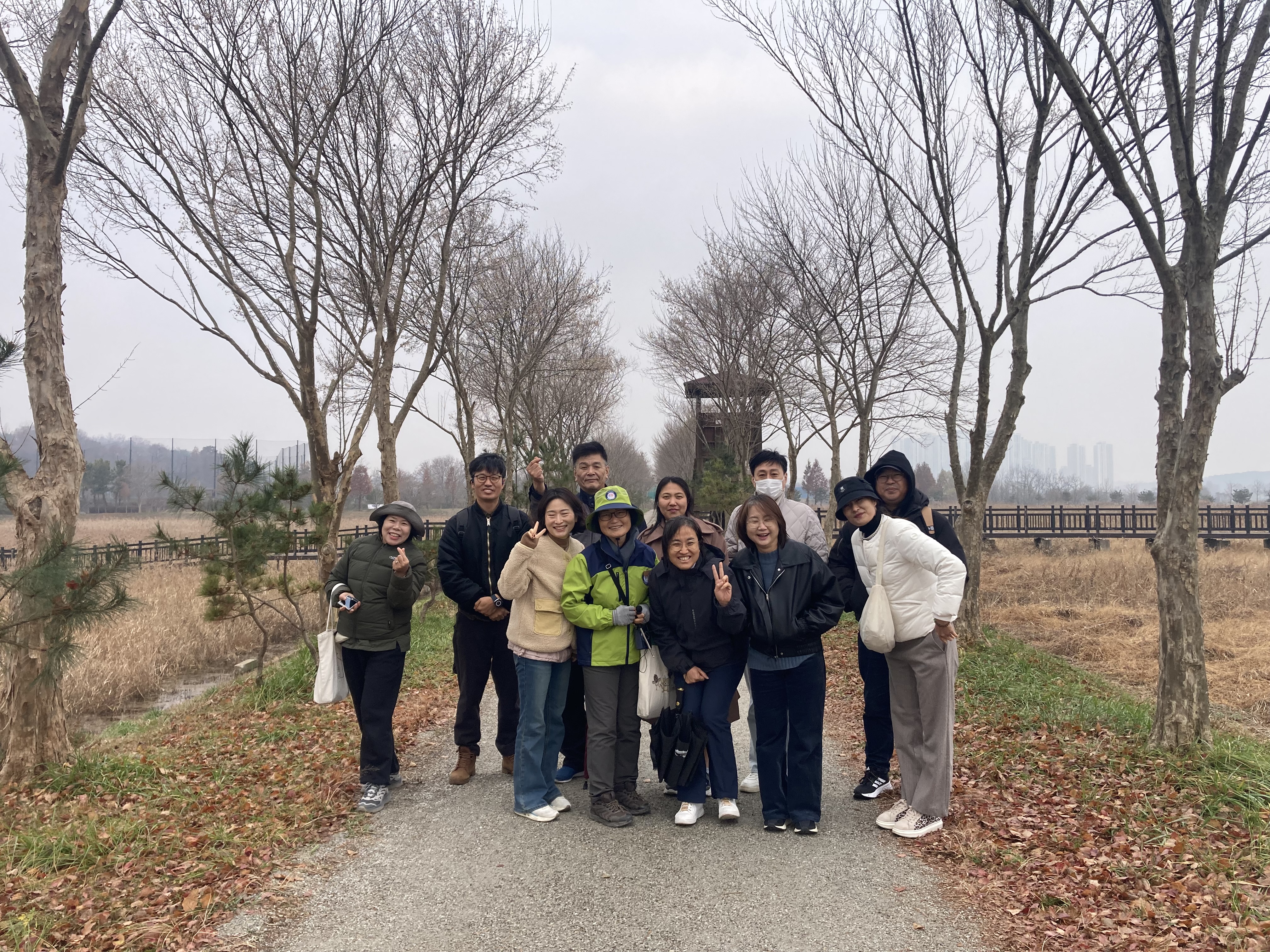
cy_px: 476
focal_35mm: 28
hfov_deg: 63.4
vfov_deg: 49.7
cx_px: 635
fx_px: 1027
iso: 20
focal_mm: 3.99
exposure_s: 1/600
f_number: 1.8
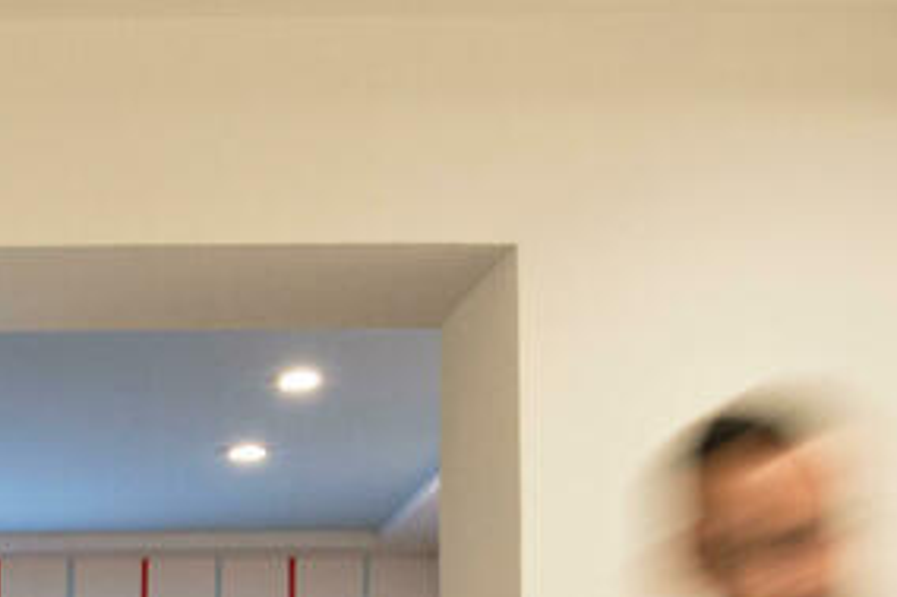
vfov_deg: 6.7
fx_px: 4906
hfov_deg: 10.2
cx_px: -341
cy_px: 1210
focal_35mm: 197
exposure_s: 1/8
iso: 1000
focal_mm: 38
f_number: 7.1
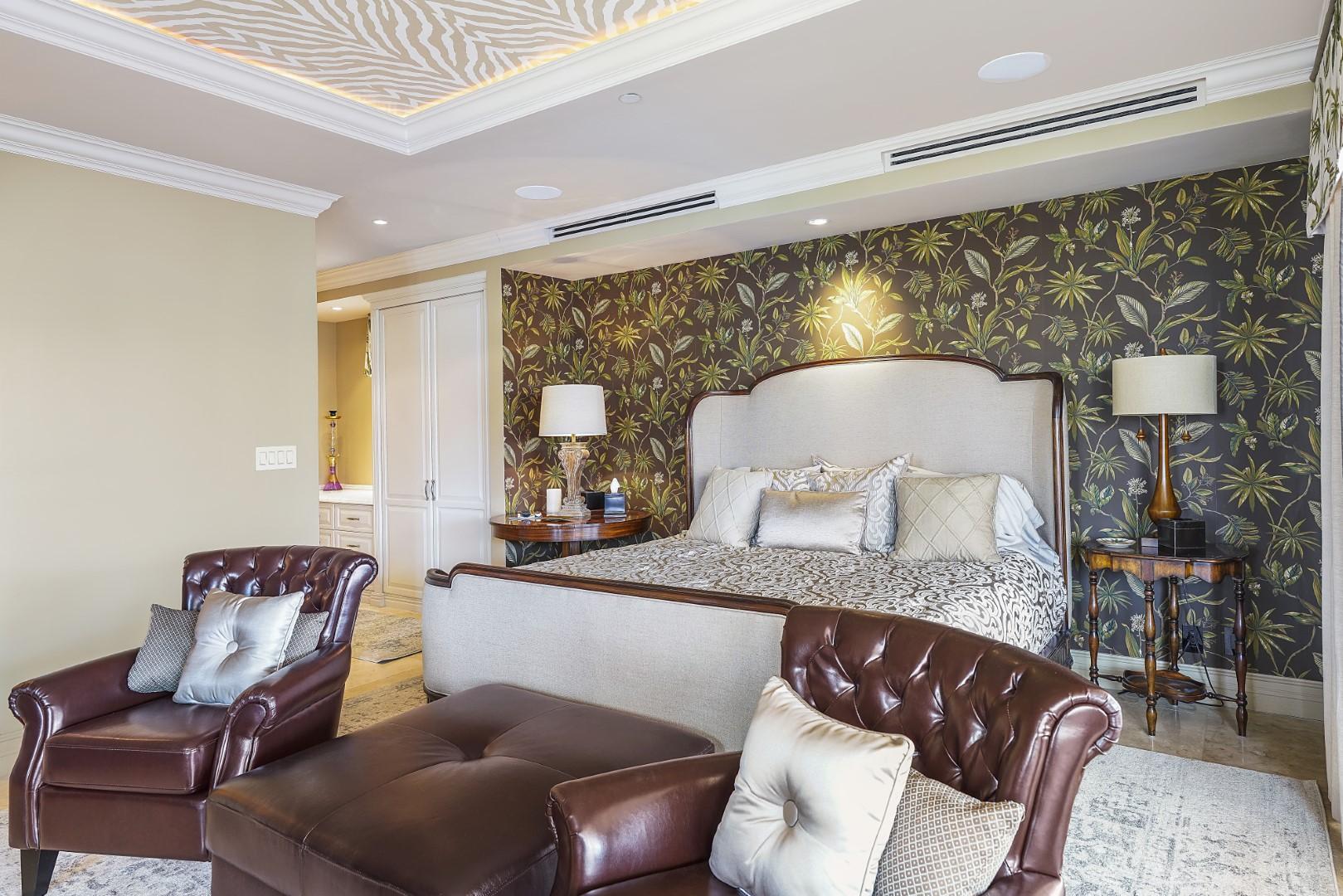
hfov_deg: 84.0
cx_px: 672
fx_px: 746
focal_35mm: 20
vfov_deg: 62.0
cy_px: 448
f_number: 6.3
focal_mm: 20
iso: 320
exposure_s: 1/4
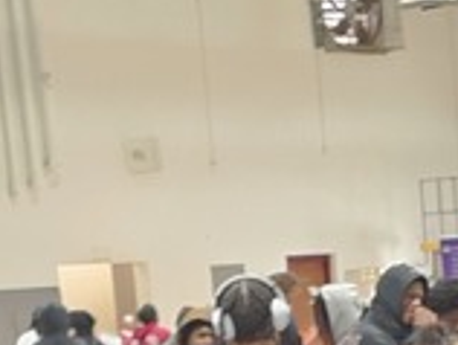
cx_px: 461
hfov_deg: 13.1
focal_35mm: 149
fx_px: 1974
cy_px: 722
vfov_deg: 9.3
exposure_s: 1/60
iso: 640
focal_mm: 6.3
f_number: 1.7
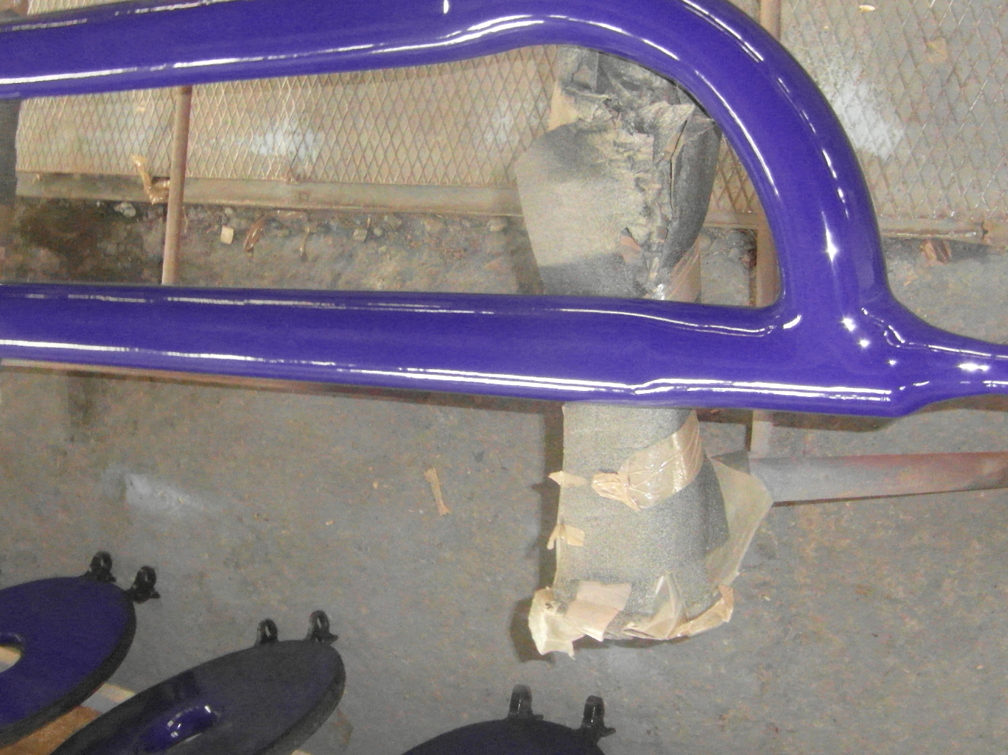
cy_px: 288
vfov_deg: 36.6
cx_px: 465
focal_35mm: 39
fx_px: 1135
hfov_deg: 47.8
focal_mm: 4
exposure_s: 1/30
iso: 640
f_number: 3.2
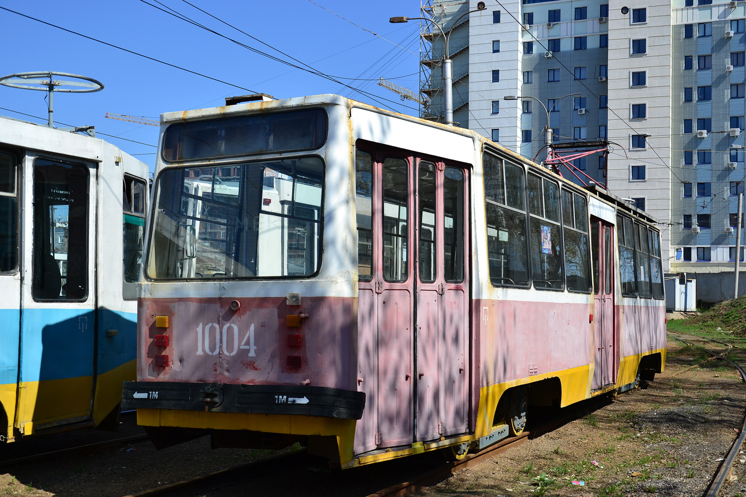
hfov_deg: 43.6
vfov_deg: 29.9
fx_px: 932
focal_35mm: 45
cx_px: 373
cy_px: 248
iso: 200
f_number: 6.3
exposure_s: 1/800
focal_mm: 30
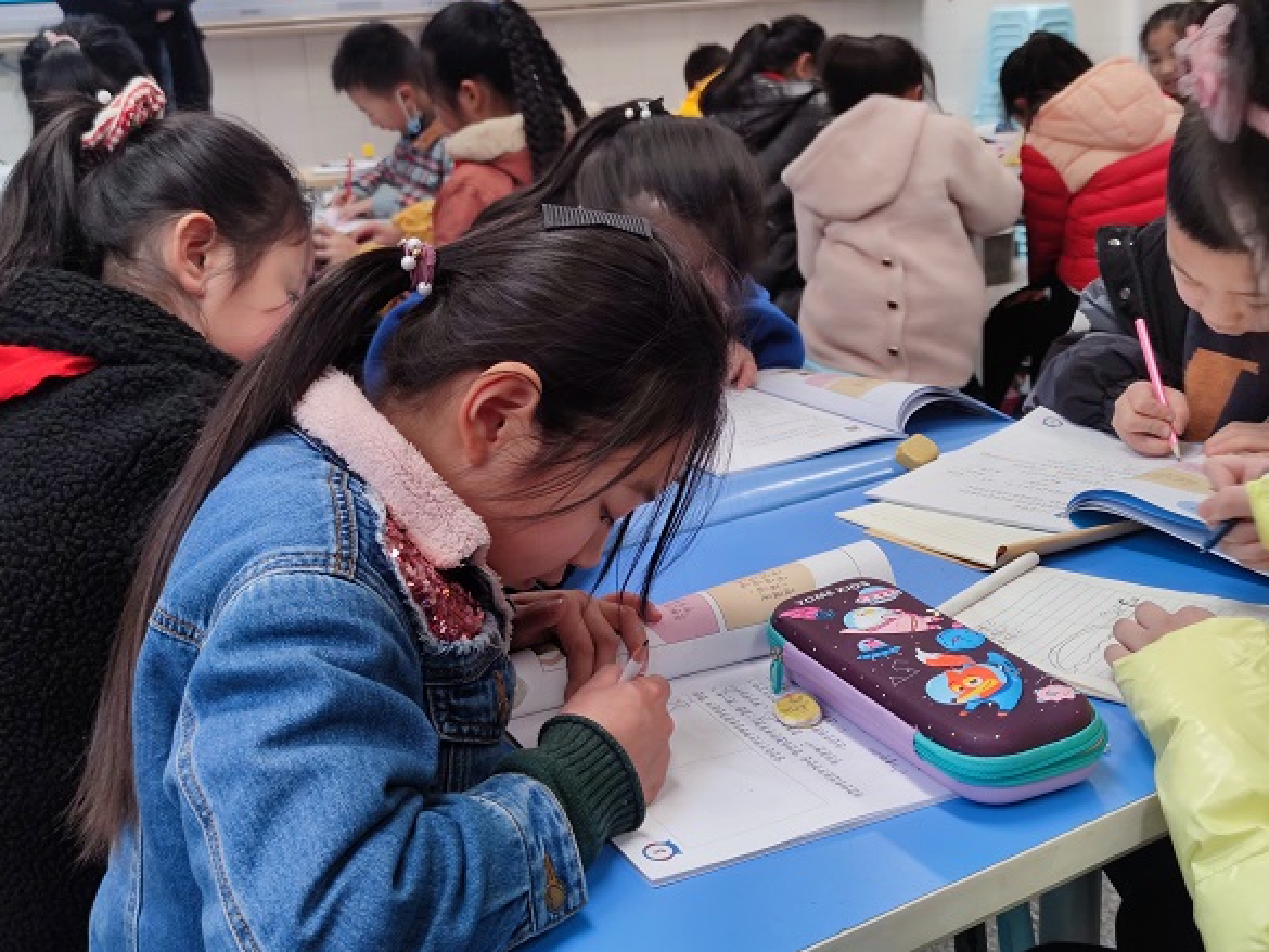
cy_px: 466
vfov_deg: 35.1
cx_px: 623
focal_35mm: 41
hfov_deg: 45.8
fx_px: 1503
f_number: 1.69
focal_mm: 6.72
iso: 99
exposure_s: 1/100
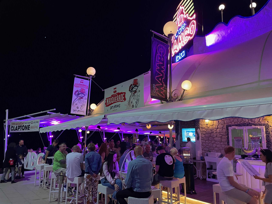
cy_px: 102
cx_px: 136
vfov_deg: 53.1
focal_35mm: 26
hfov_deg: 67.3
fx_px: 204
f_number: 1.6
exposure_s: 1/25
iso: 500
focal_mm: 4.2
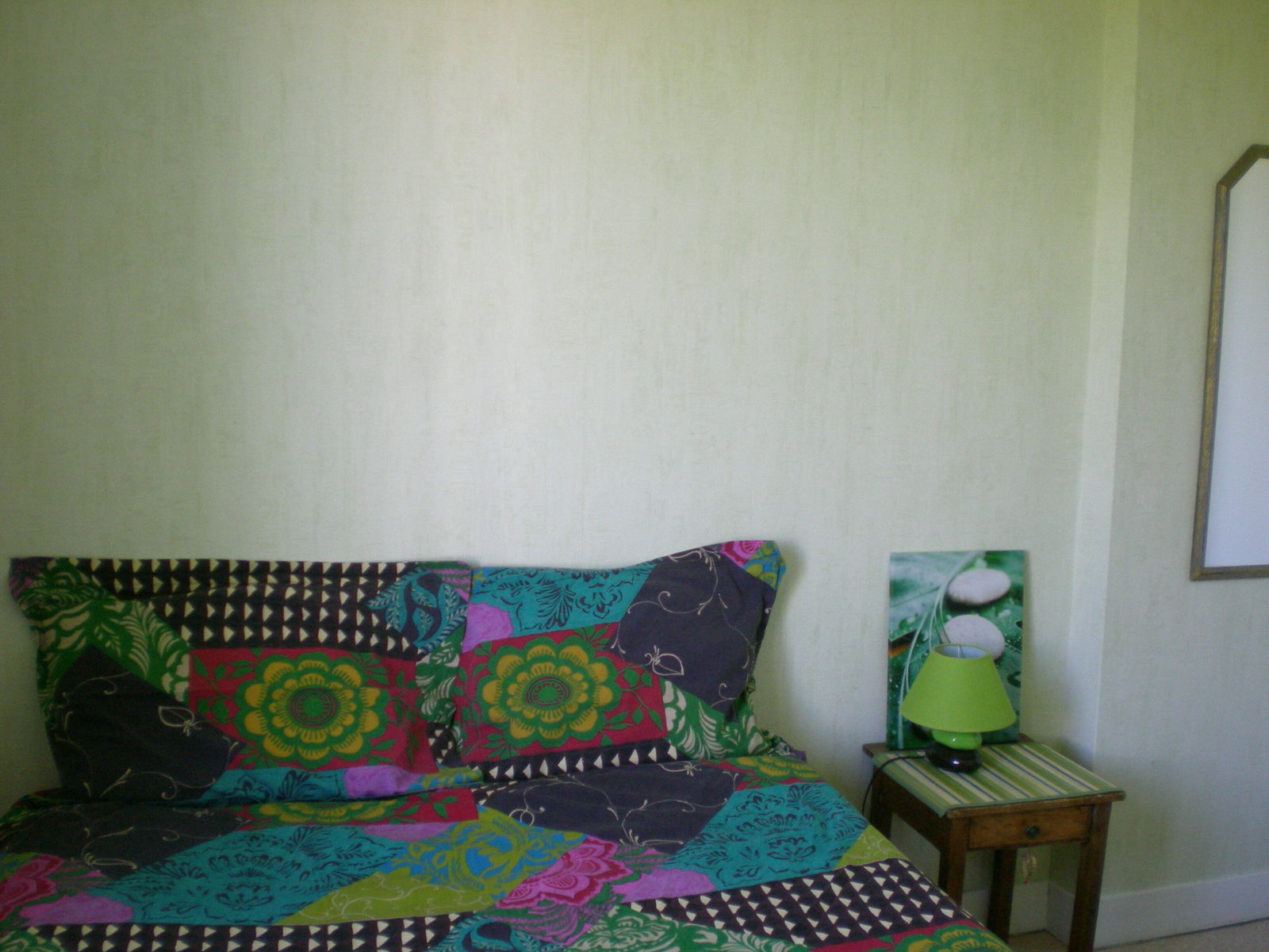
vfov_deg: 37.7
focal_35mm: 38
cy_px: 476
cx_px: 634
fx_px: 1393
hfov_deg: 49.0
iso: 200
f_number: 3.1
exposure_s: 1/33.2
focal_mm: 6.3
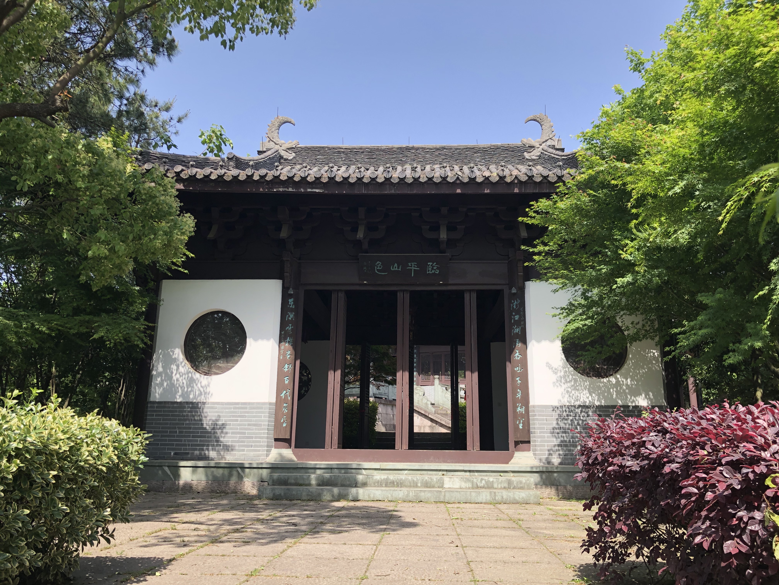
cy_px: 292
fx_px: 630
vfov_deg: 49.7
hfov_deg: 63.4
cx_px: 390
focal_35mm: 28
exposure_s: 1/676
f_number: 1.8
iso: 20
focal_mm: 3.99
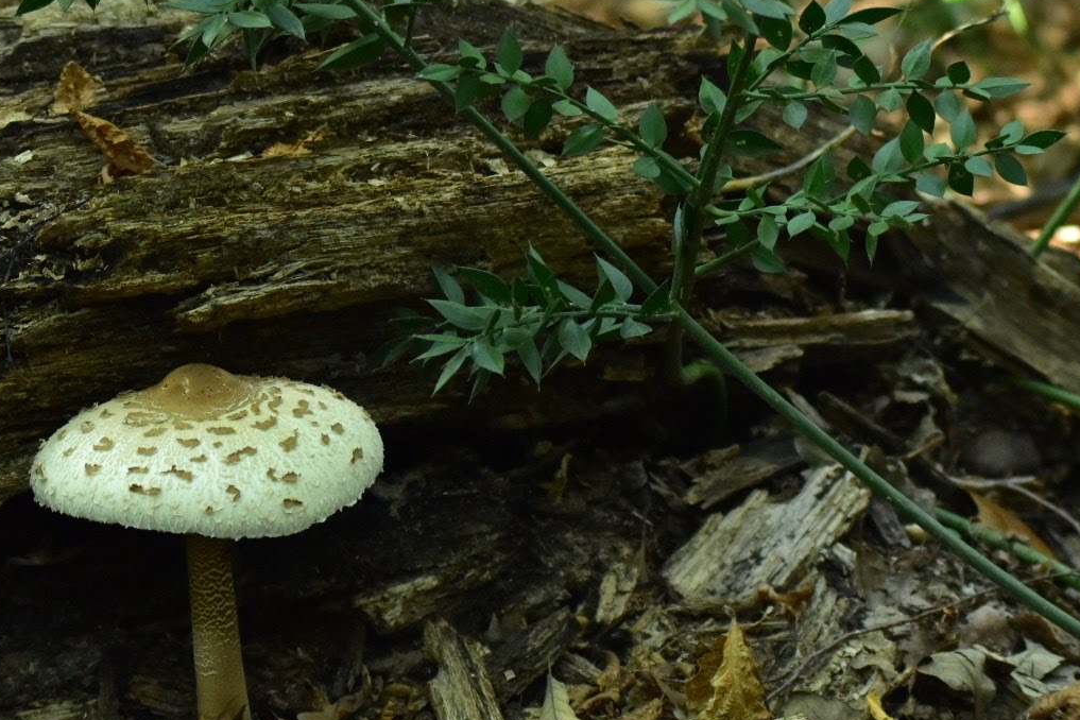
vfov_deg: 2.9
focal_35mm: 478
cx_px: 453
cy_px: 390
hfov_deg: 4.3
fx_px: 14339
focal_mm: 200
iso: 2000
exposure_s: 1/60
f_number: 3.5
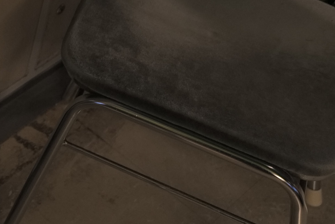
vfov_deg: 12.3
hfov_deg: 17.4
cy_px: -224
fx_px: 912
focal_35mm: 98
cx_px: -249
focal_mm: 20
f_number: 3.5
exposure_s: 1/25
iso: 800
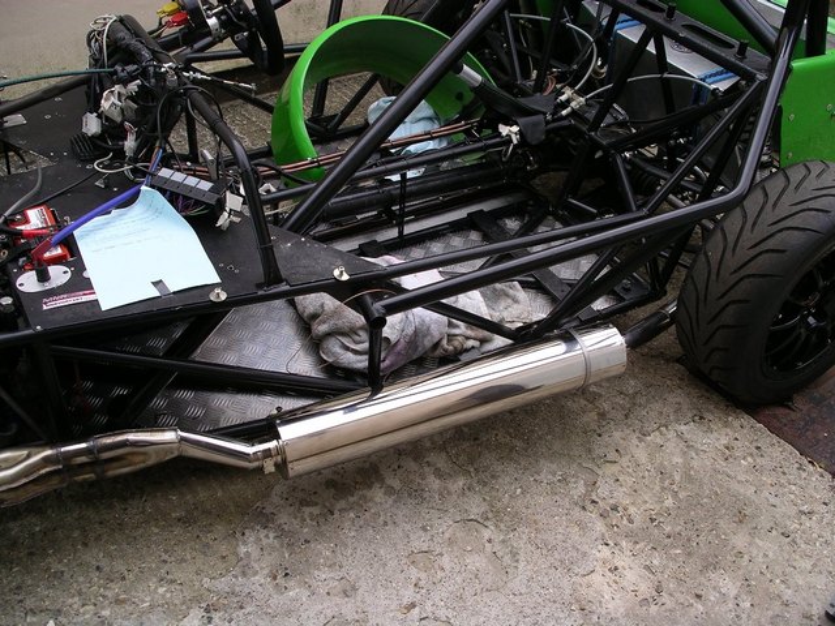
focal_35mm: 37
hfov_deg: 50.1
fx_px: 893
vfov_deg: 38.7
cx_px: 418
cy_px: 313
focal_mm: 7.8
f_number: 3.5
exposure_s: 1/272
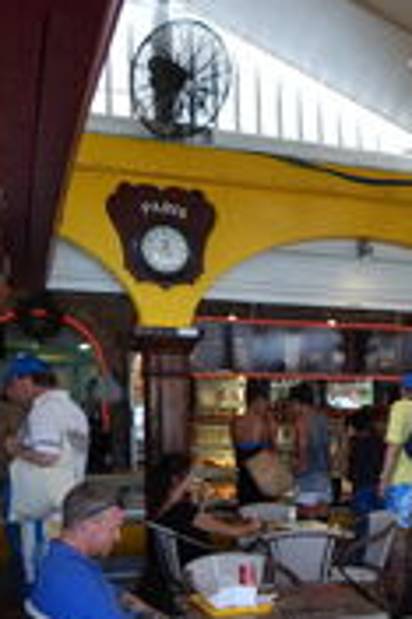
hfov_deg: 24.0
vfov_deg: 36.9
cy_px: 492
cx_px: 468
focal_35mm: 52
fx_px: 894
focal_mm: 4
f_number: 3
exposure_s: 1/50
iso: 125
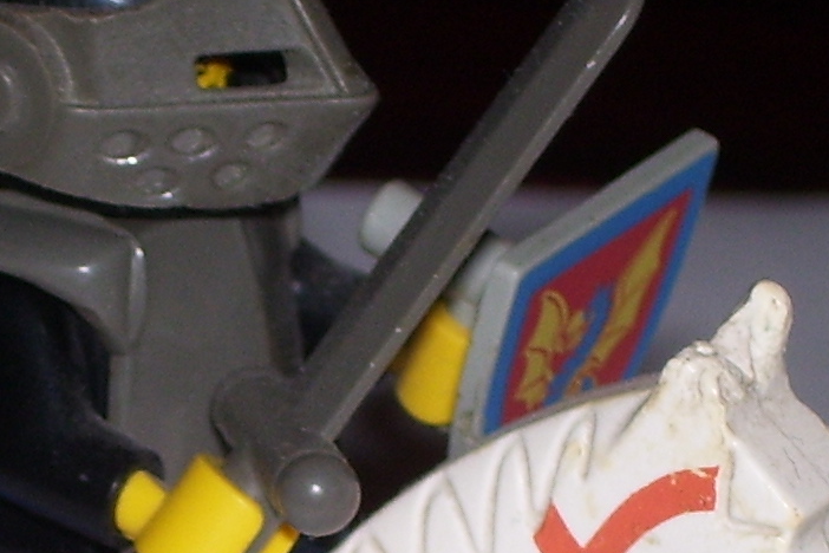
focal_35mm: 332
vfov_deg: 4.1
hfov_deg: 6.2
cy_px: 435
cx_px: 293
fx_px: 7645
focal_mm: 14.3
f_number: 4.3
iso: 80
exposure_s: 1/90
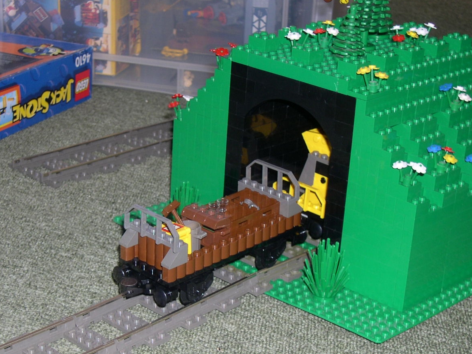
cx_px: 192
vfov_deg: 18.9
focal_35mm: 78
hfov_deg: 25.0
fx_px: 1064
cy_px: 218
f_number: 3.4
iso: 100
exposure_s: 1/60
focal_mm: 12.2
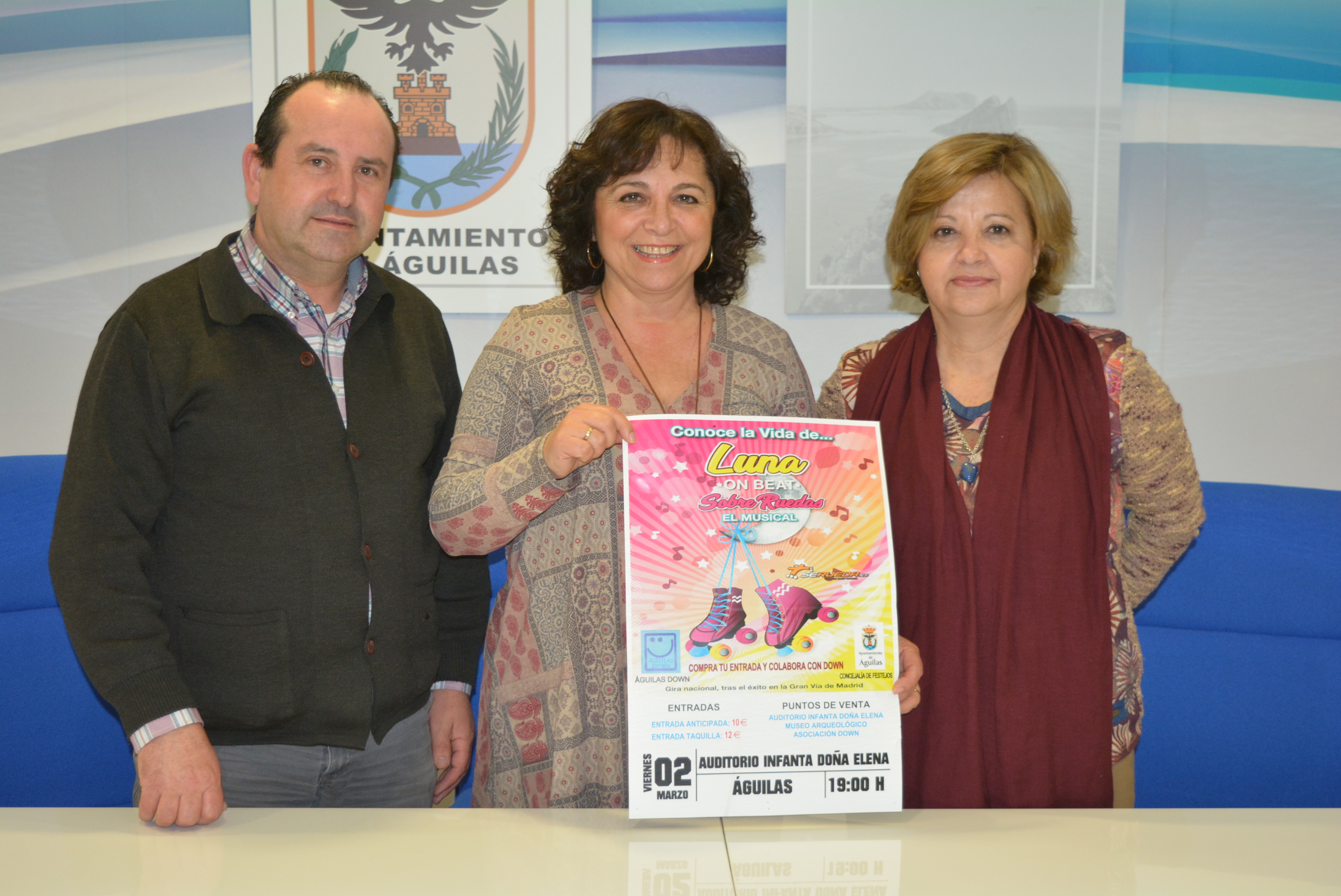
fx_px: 2013
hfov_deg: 36.8
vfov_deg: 25.1
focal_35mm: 54
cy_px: 448
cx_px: 670
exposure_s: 1/60
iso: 1000
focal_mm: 36
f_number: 4.8
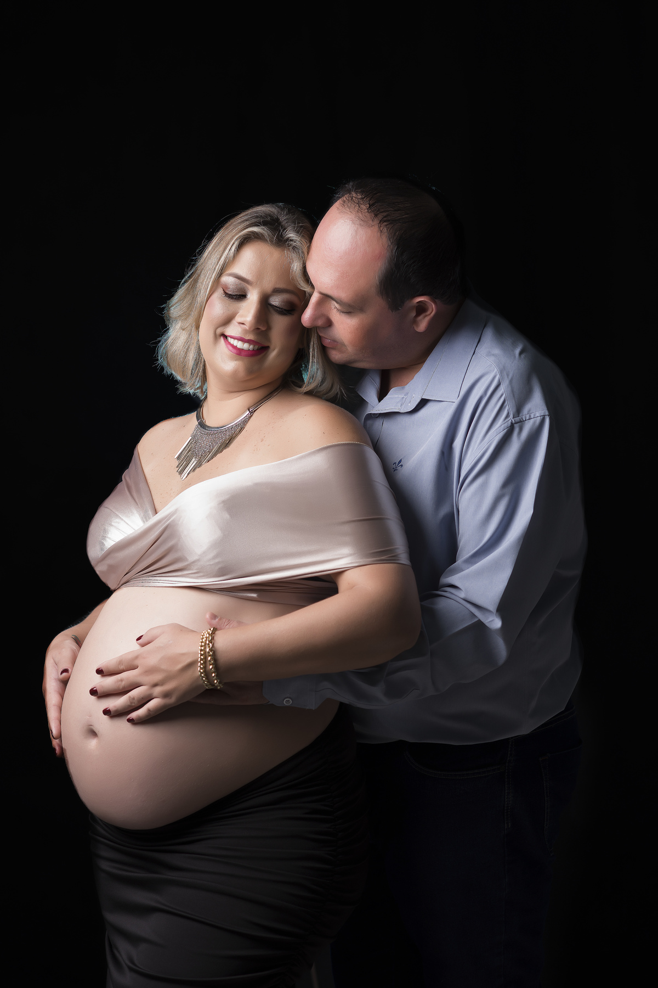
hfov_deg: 16.1
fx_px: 2330
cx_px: 329
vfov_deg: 23.9
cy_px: 494
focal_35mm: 85
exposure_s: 1/125
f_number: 4
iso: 50
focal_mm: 85
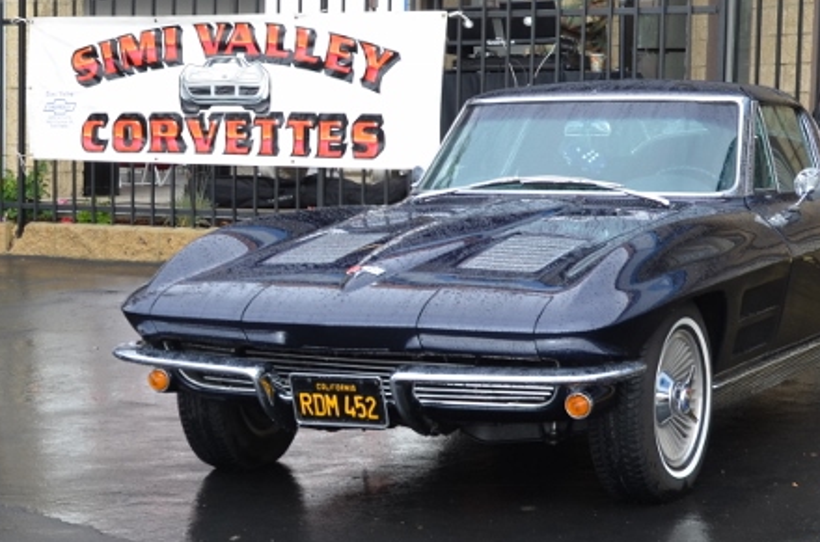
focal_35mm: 108
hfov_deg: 18.7
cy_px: 320
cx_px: 136
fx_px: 2458
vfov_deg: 12.6
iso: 200
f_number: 7.1
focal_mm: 31
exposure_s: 1/200
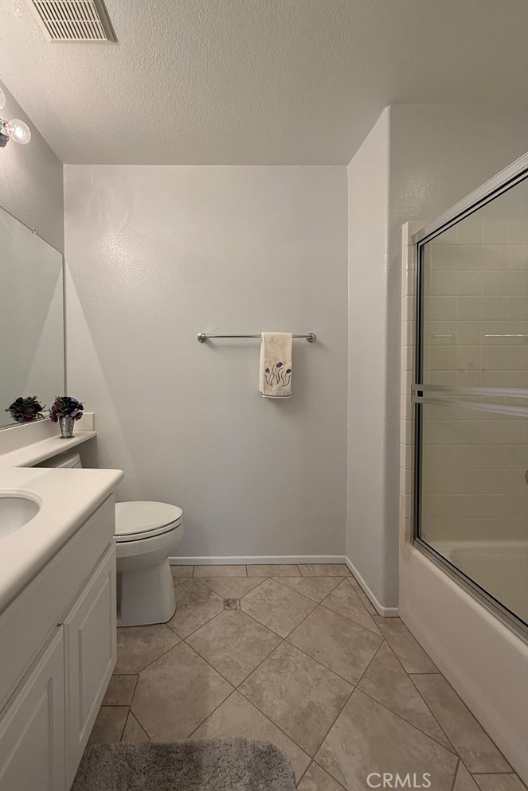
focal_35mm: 15
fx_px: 330
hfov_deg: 76.8
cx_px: 223
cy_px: 384
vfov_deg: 100.4
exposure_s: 1/120
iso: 200
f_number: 2.2
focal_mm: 2.22
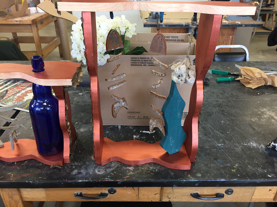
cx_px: 138
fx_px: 232
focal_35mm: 29
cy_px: 104
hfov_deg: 61.7
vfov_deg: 48.2
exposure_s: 1/30
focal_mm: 4.15
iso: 64
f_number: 2.2
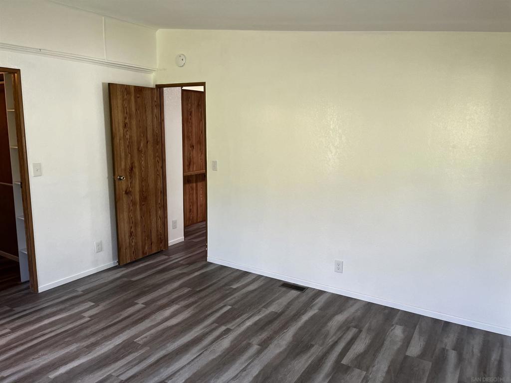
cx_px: 256
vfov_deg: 53.1
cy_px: 192
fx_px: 384
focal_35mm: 26
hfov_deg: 67.3
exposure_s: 1/121
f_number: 1.6
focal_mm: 5.1
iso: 125
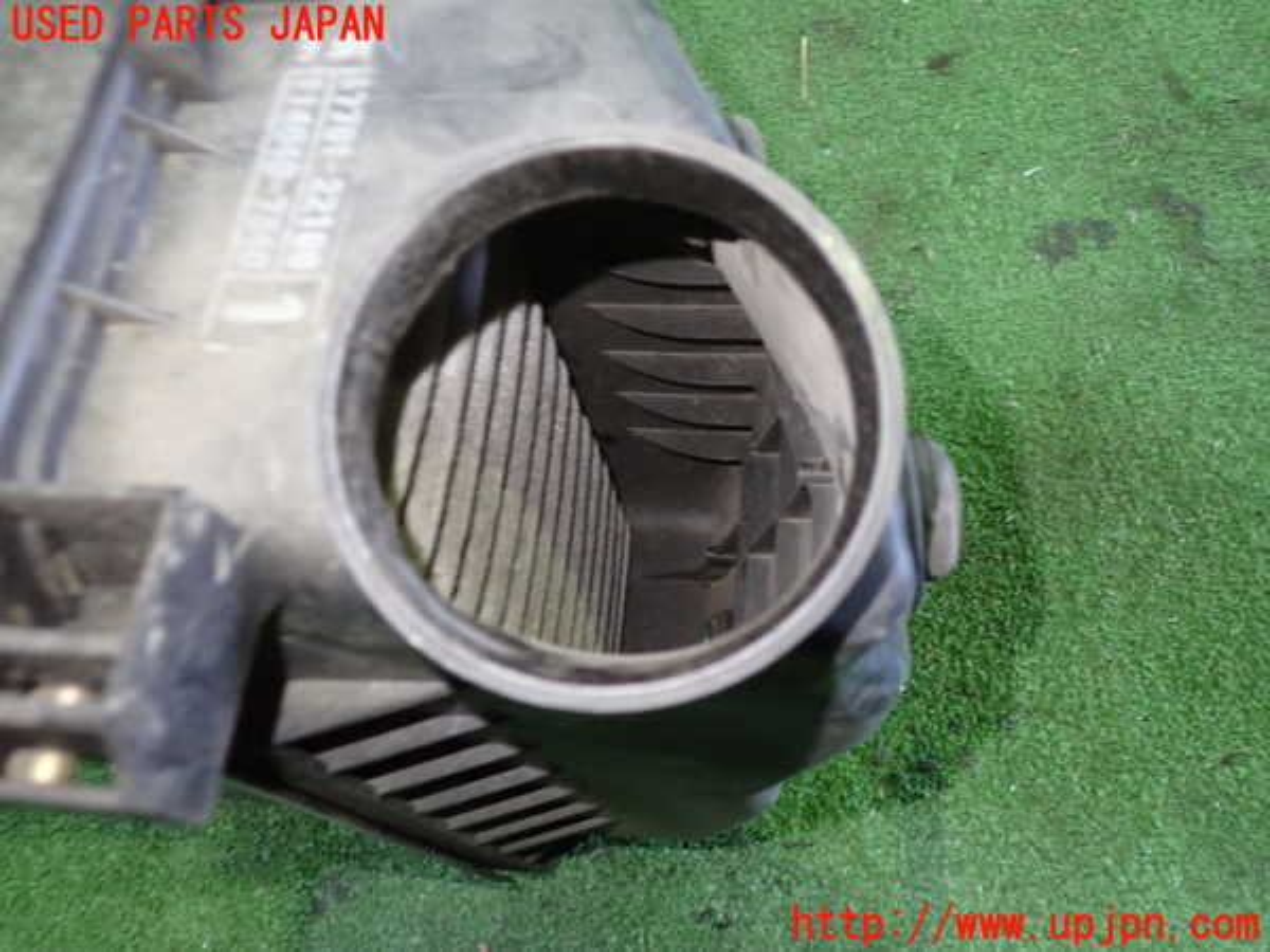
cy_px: 476
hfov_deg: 60.0
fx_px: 1101
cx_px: 635
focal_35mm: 30
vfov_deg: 46.8
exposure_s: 1/30
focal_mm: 5.4
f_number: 2.3
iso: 800
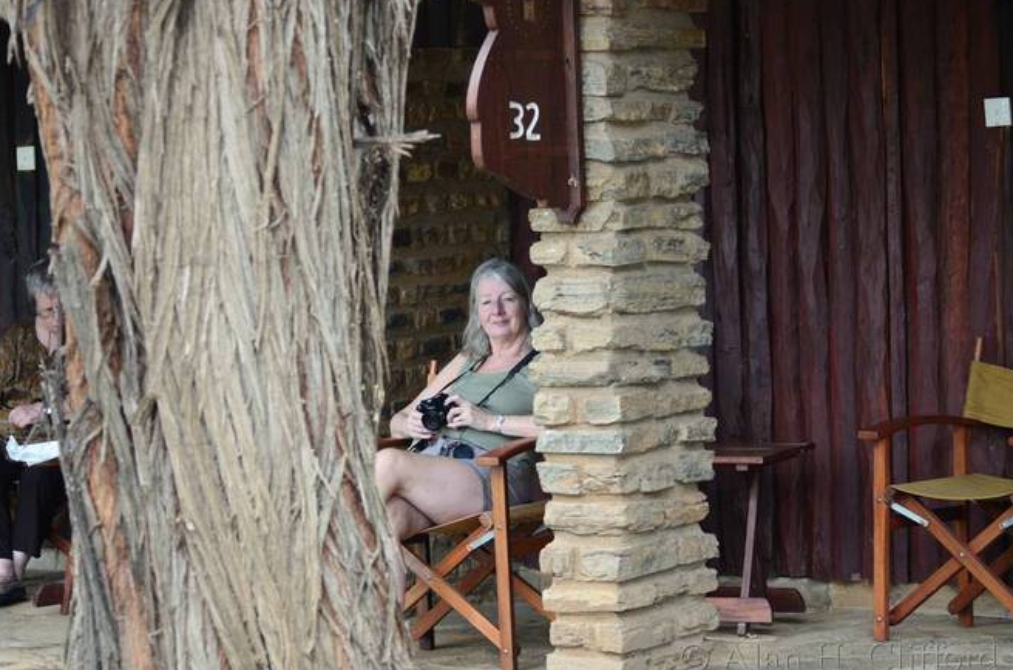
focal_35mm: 128
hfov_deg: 16.0
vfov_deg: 10.7
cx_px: 500
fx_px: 3593
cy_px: 337
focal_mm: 80
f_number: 4.5
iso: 1000
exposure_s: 1/160
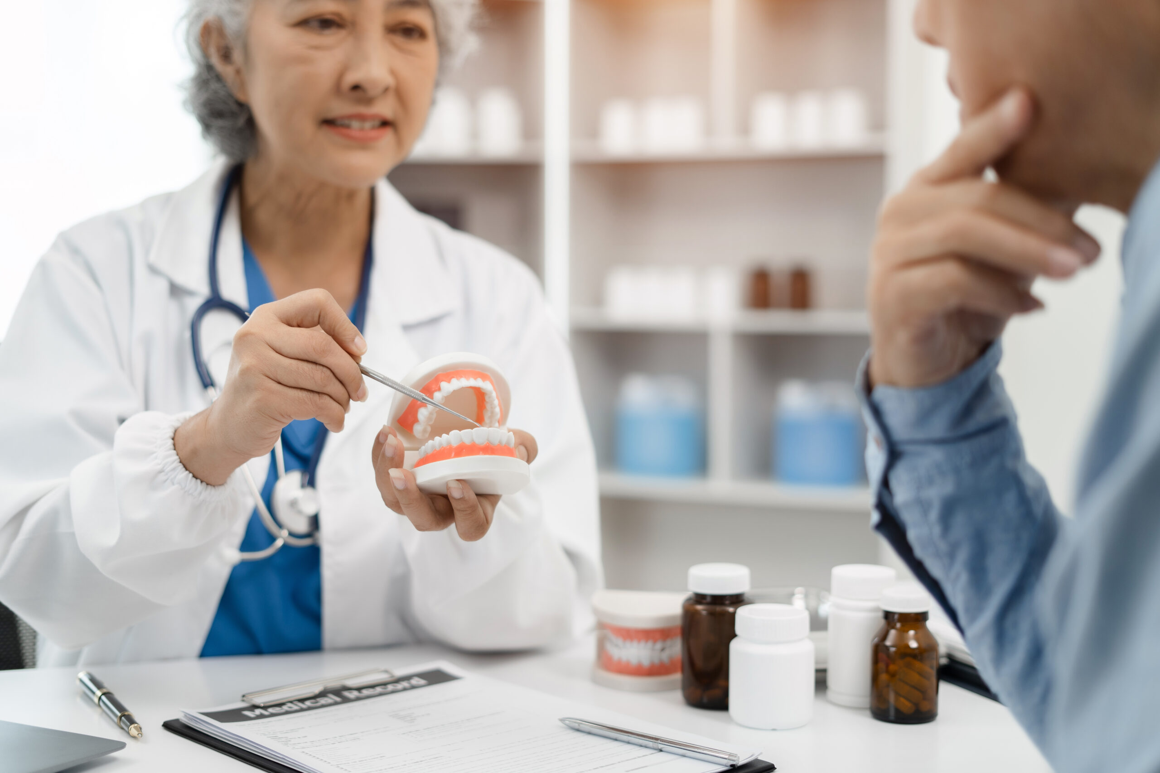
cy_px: 386
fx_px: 1611
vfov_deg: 27.0
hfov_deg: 39.6
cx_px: 580
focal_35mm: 50
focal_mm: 50
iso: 160
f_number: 2.2
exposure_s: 1/200
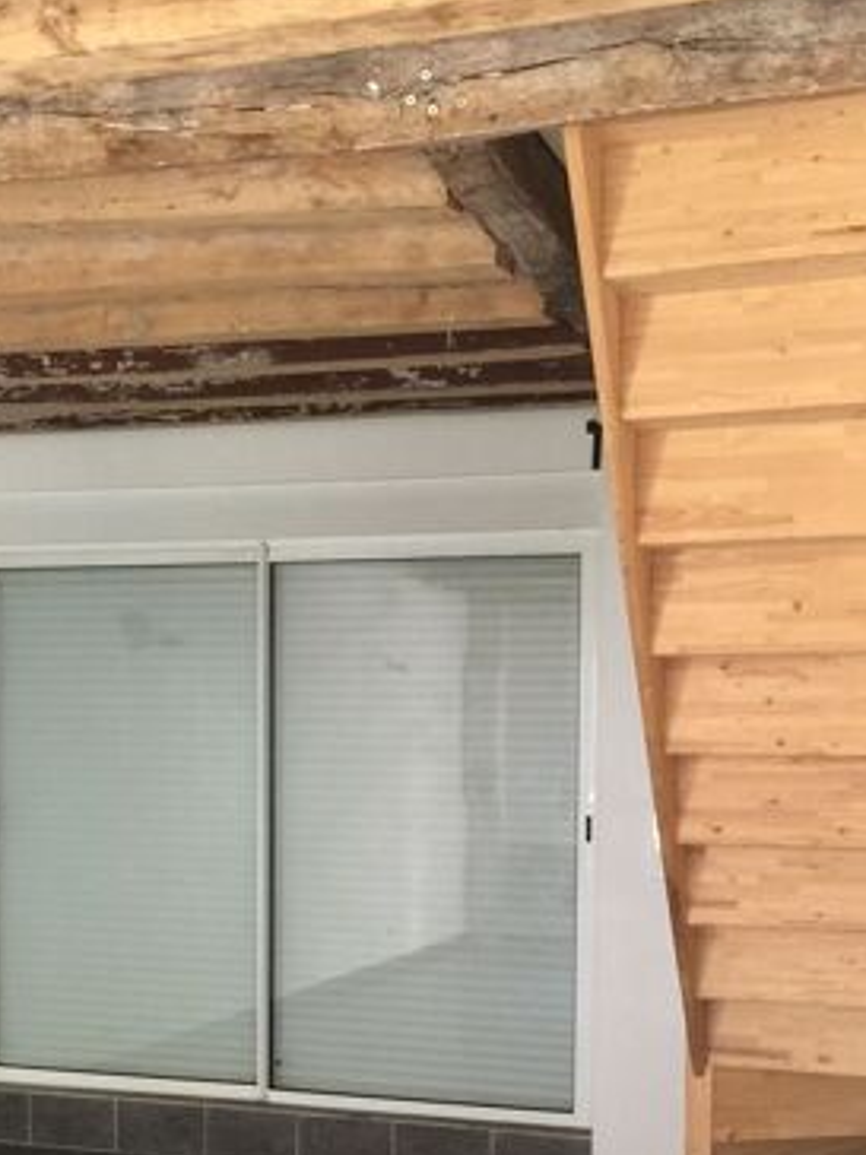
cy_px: 869
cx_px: 387
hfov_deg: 28.5
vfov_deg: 36.6
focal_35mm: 51
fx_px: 1701
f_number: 2.2
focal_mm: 4.15
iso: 80
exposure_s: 1/17
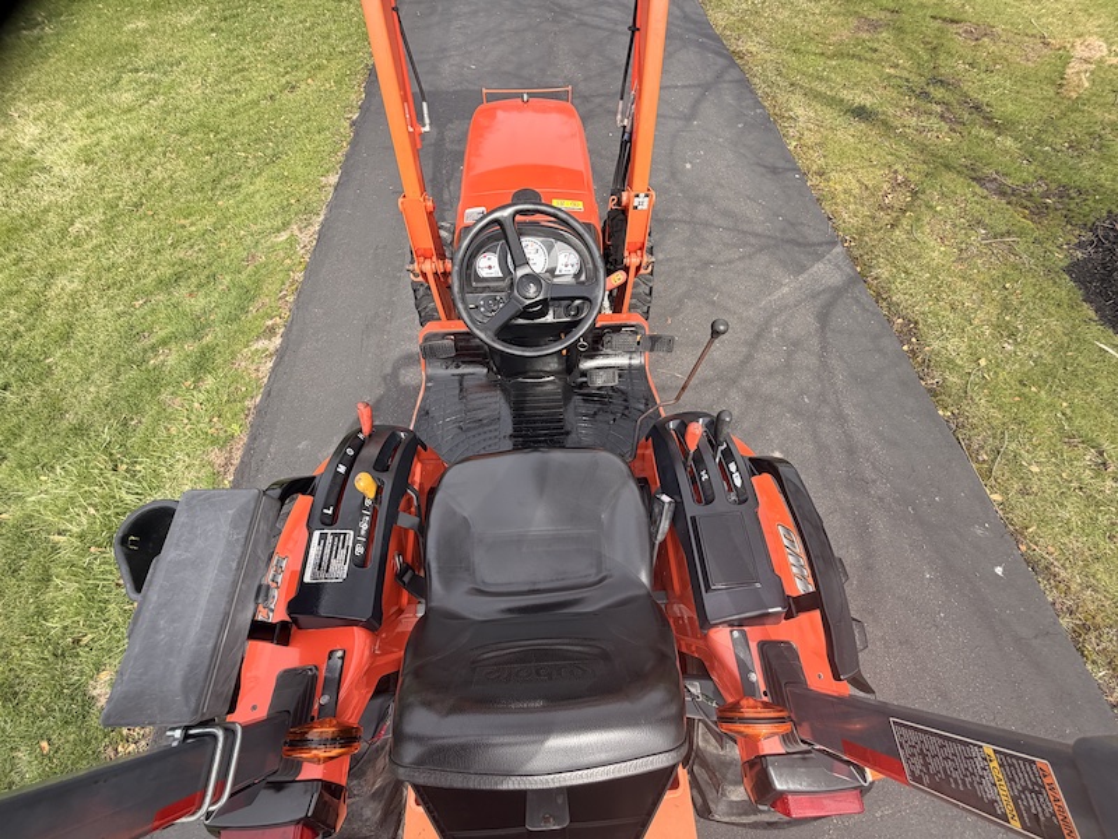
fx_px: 452
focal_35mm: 14
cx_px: 559
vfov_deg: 85.7
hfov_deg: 102.1
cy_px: 420
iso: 50
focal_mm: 2.22
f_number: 2.2
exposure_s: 1/502
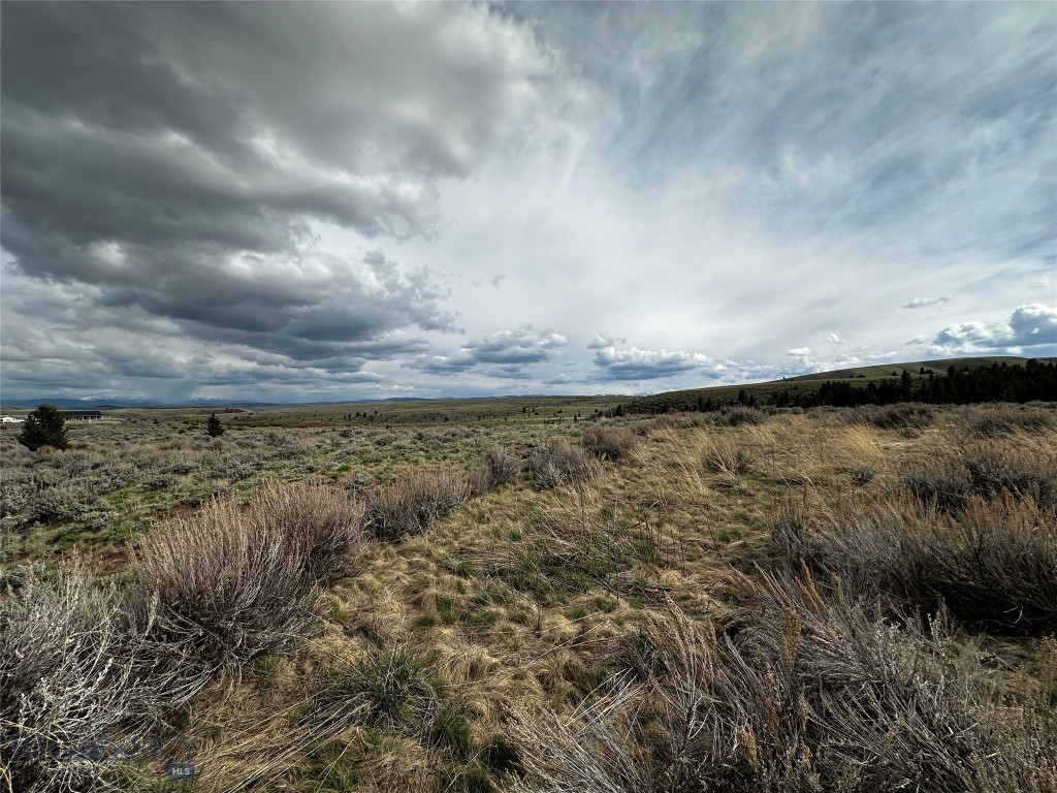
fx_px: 427
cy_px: 396
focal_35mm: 14
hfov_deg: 102.1
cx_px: 528
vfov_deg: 85.7
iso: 50
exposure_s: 1/3610
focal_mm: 2.22
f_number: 2.2
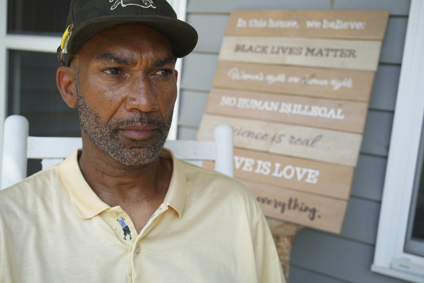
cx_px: 212
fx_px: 448
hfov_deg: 50.7
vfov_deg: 35.1
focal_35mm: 38
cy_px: 142
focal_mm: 38
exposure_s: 1/200
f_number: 4.5
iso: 100
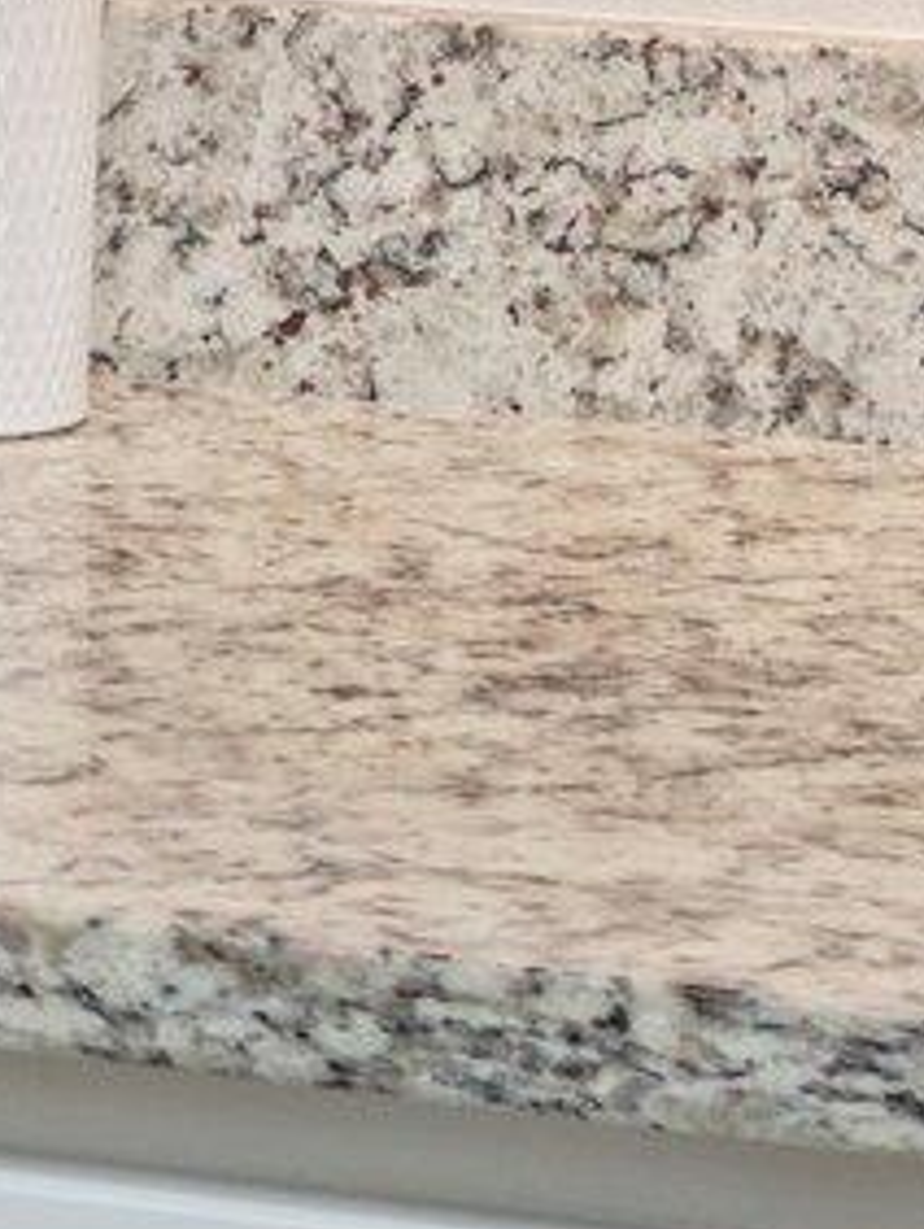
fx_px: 7427
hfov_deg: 6.3
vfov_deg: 9.0
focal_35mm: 209
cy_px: -1037
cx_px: -2188
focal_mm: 30
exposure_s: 1/40
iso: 400
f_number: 9
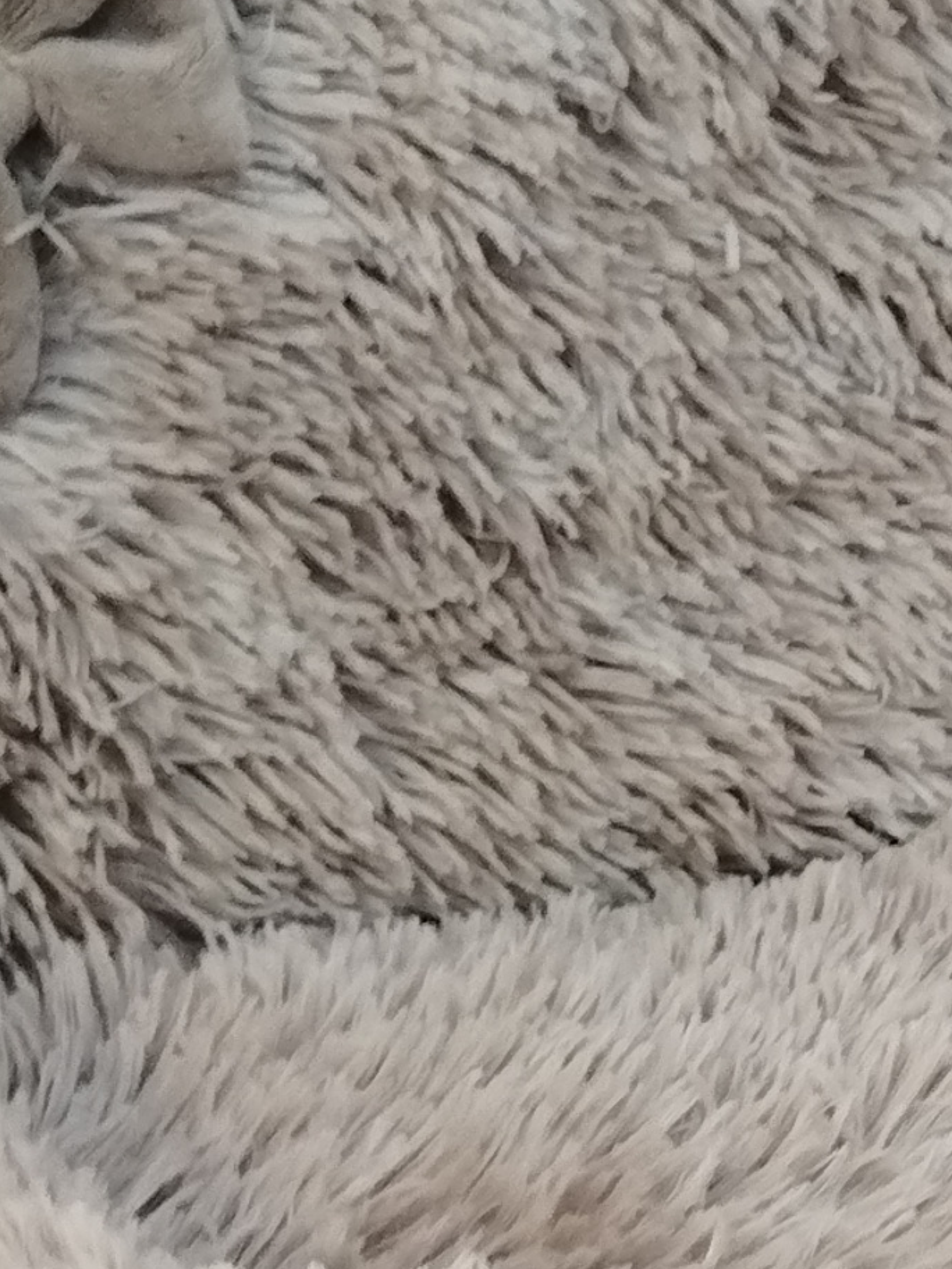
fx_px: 4180
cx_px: 1049
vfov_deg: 17.0
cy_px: 1198
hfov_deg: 12.8
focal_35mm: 114
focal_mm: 4.95
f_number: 1.9
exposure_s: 1/33.3
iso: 1000
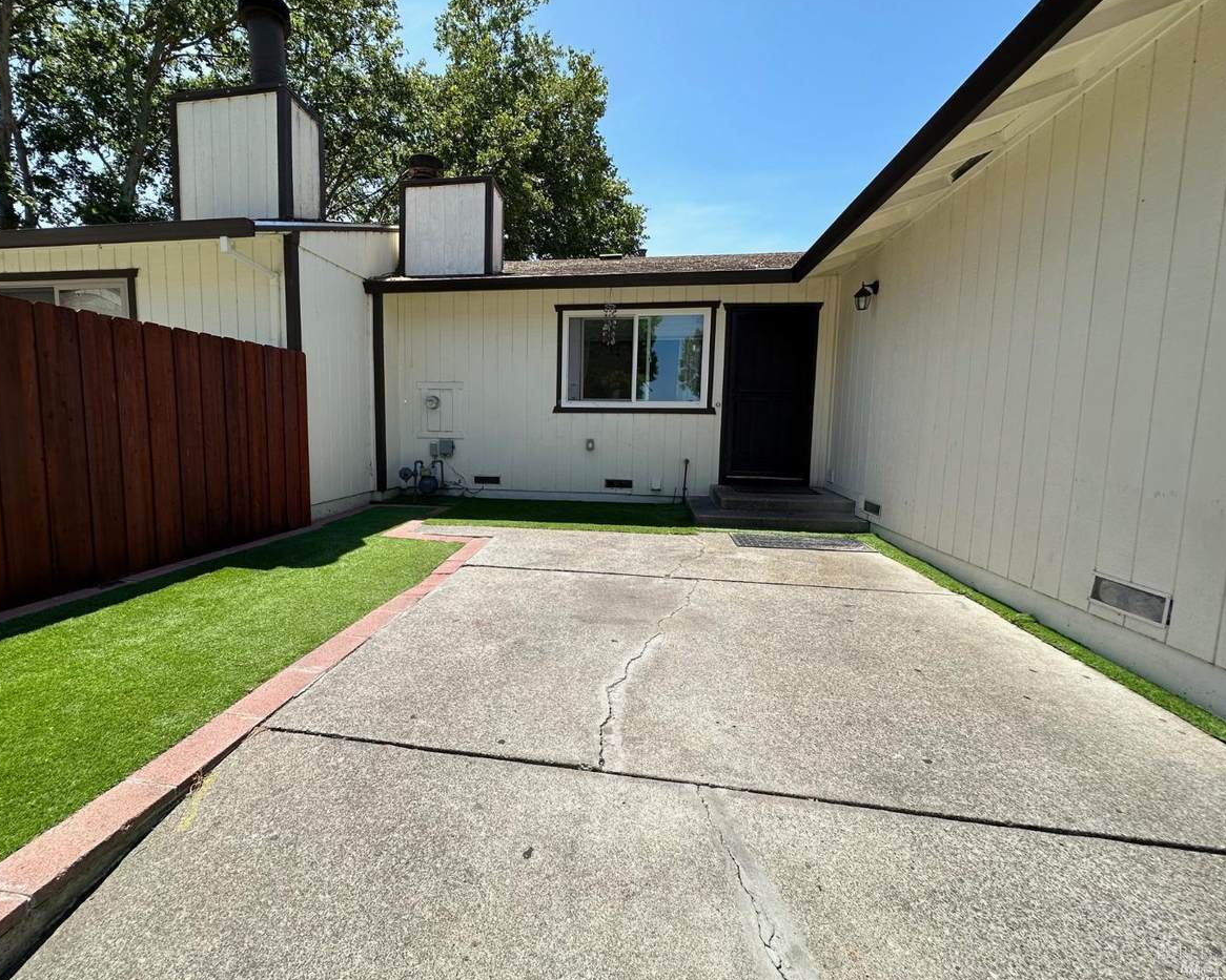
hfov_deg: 96.5
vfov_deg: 84.0
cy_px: 481
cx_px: 556
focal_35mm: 15
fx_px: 544
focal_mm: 2.22
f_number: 2.2
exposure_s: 1/1401
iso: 50
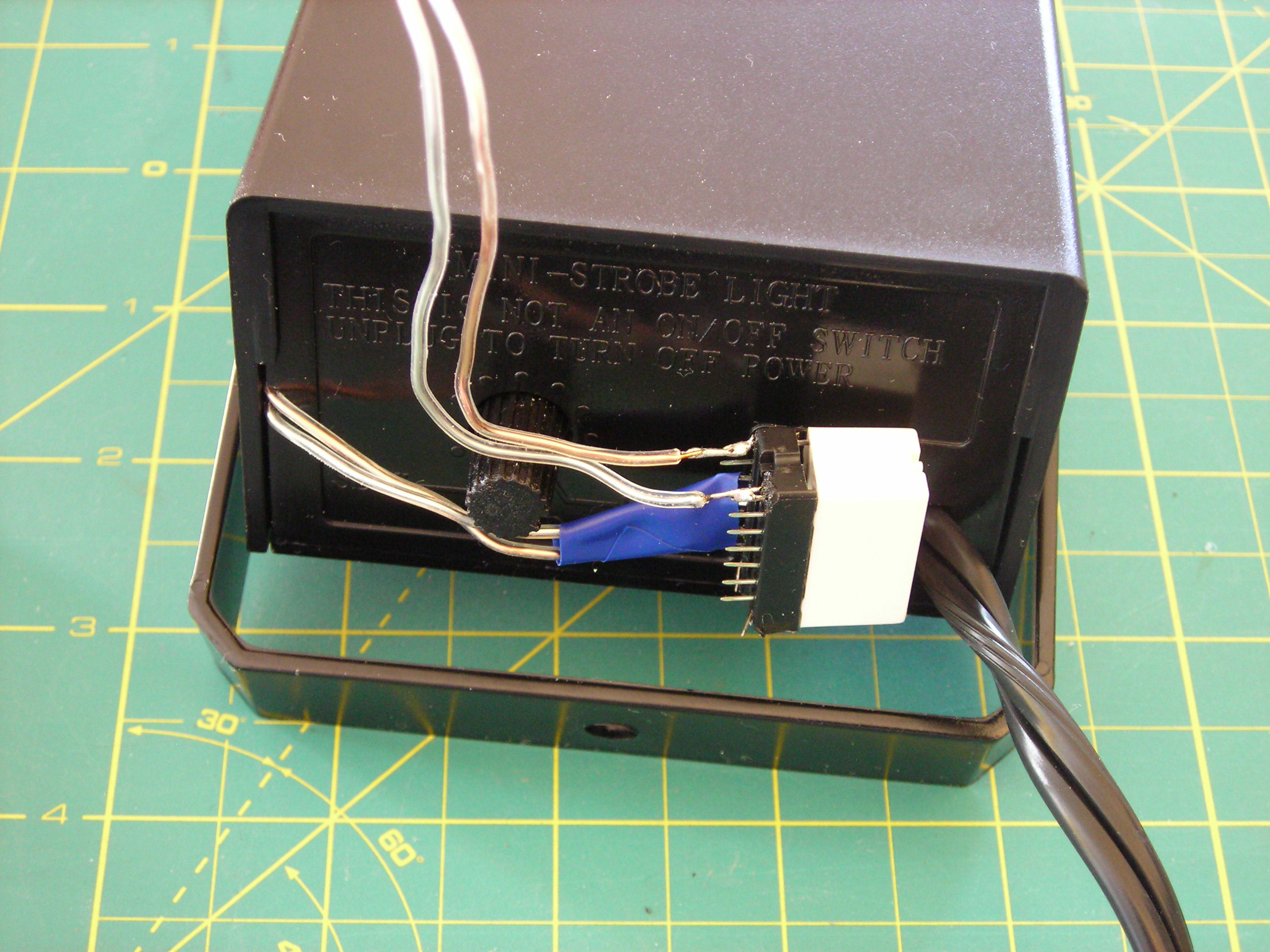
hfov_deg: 29.8
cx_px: 635
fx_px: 2385
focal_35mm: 65
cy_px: 476
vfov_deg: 22.6
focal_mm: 10.8
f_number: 3.9
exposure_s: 1.47
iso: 200
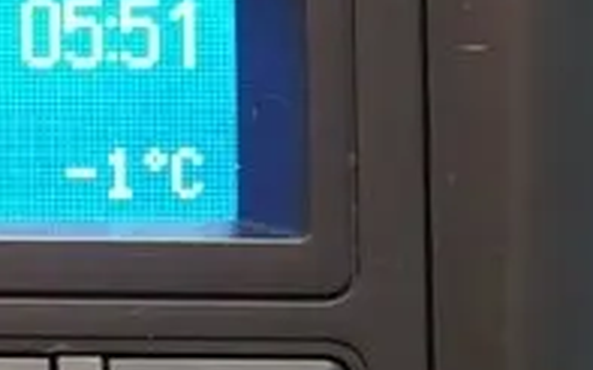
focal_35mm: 723
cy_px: 468
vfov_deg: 1.8
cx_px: -686
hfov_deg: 2.9
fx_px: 11675
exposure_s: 1/40
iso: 6400
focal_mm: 91
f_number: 5.6
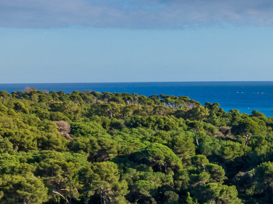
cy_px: 290
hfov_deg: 20.1
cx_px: 416
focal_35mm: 83
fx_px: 654
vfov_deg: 16.4
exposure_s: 1/100
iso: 100
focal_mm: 12.3
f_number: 11
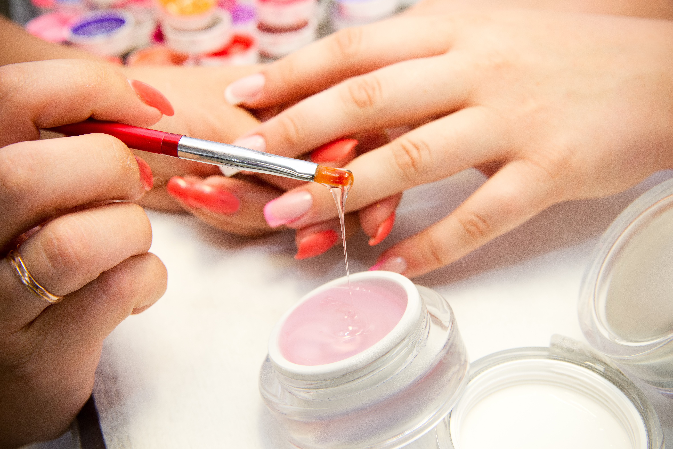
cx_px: 336
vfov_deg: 27.0
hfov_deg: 39.6
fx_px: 935
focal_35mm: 50
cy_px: 224
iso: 640
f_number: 8
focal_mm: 50
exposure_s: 1/60
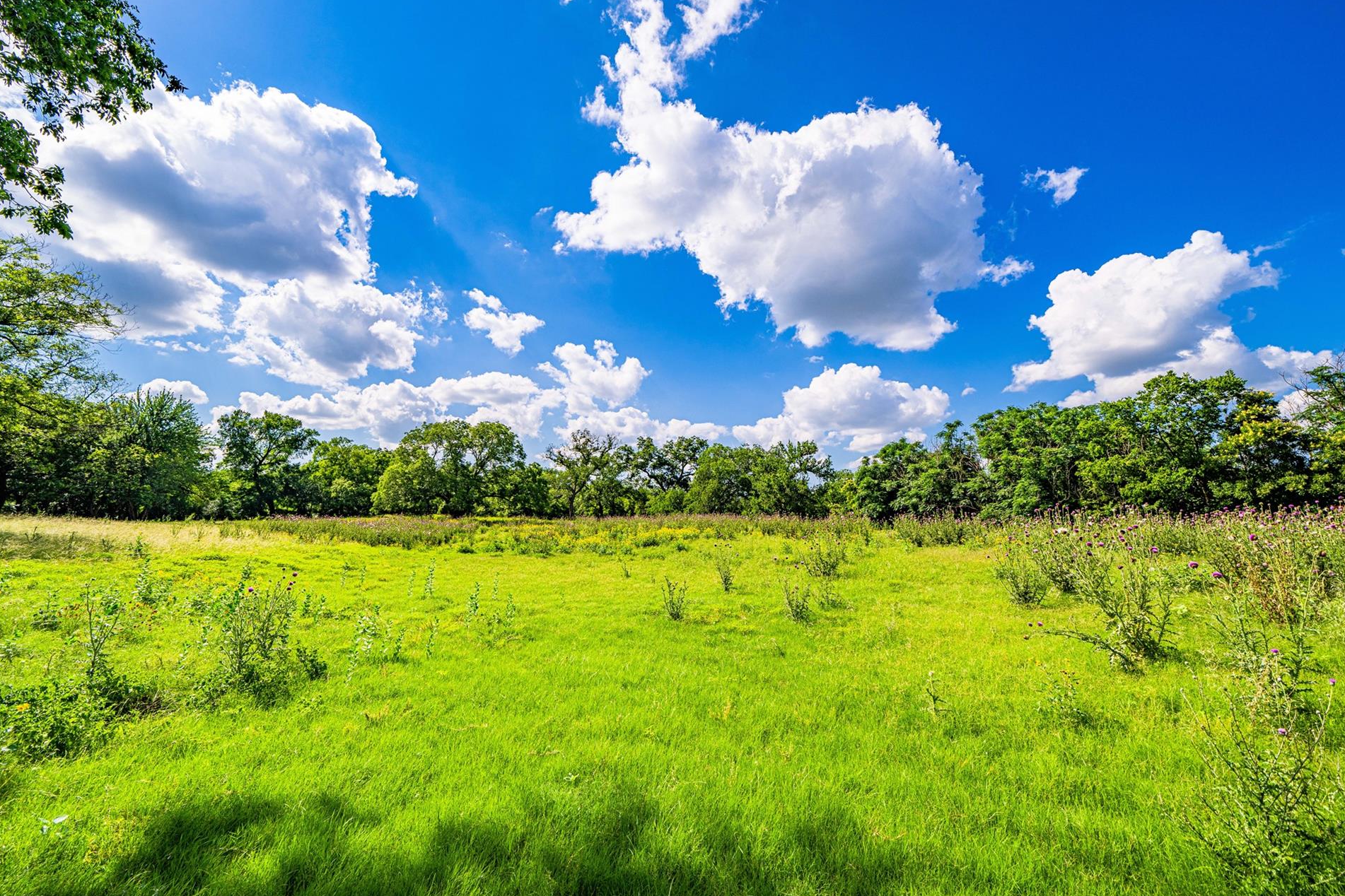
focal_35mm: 14
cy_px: 431
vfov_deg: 81.2
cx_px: 673
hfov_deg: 104.3
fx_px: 523
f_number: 9
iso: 100
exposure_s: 1/250
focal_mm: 13
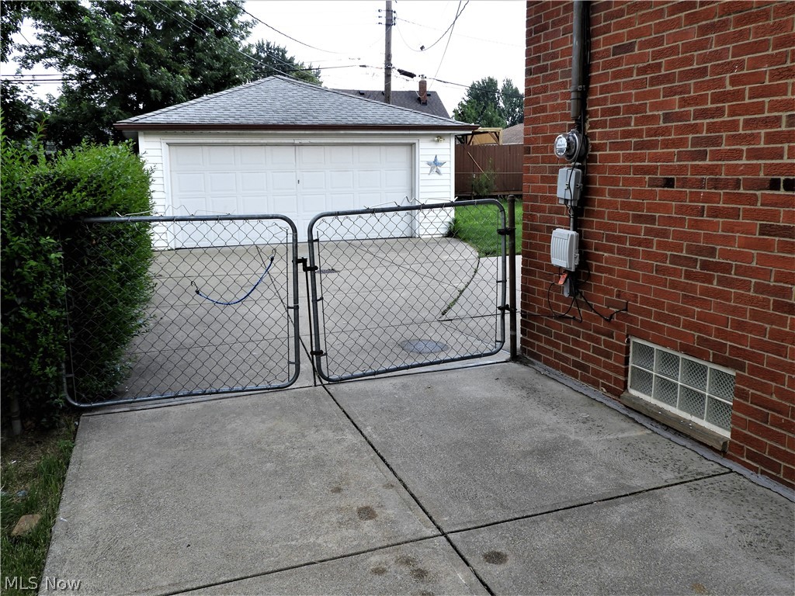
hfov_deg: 60.0
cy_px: 298
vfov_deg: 46.8
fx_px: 689
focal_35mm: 30
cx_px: 398
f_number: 3.5
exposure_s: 1/125
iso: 100
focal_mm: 5.4
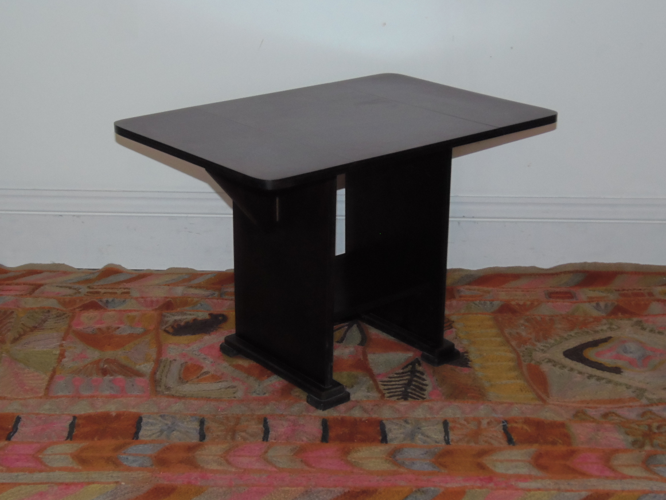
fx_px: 1039
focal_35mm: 54
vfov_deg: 27.0
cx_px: 333
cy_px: 272
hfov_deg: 35.5
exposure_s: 1/30
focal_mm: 9.1
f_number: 3.8
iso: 200
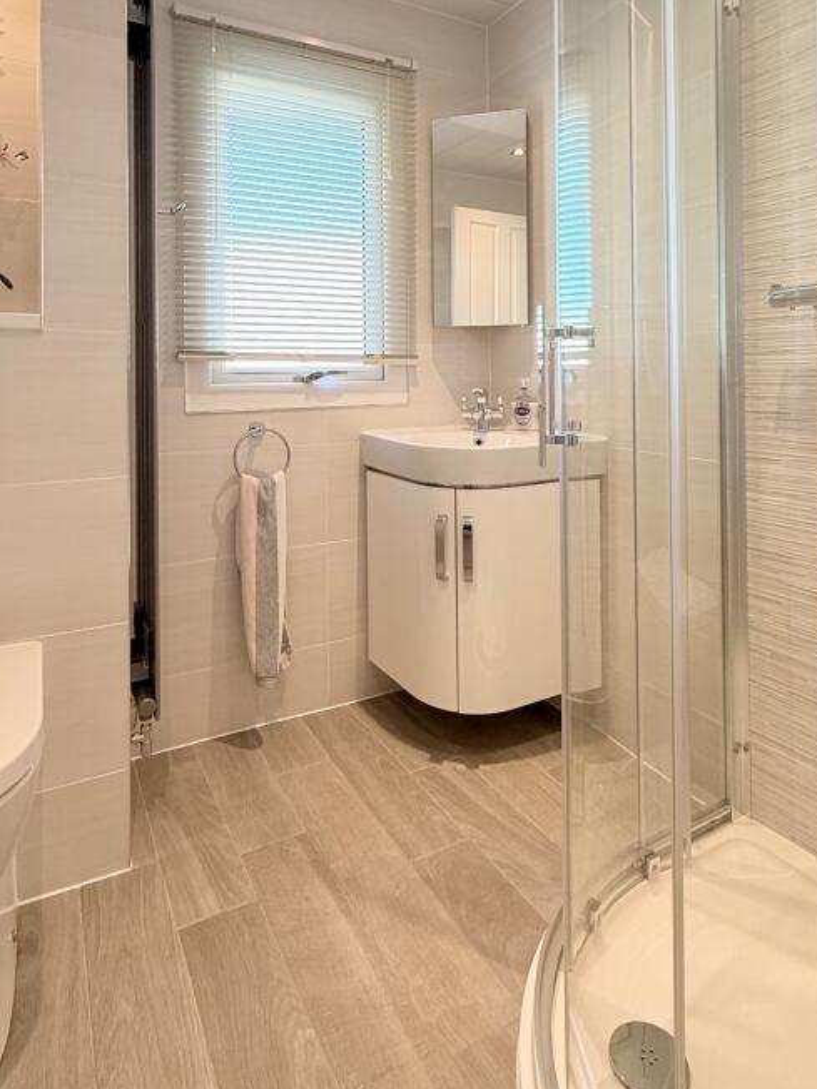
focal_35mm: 22
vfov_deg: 74.3
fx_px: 692
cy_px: 372
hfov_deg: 61.1
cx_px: 401
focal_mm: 2.22
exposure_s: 1/100
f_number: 2.2
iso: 125
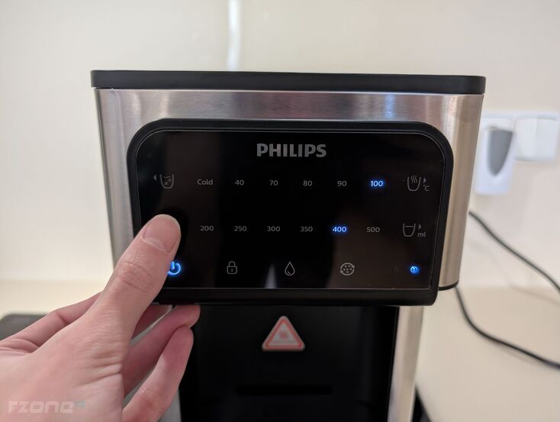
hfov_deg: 71.5
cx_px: 280
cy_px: 211
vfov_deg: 57.0
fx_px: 389
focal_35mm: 24
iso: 96
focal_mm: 6.9
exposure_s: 1/50
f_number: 1.68
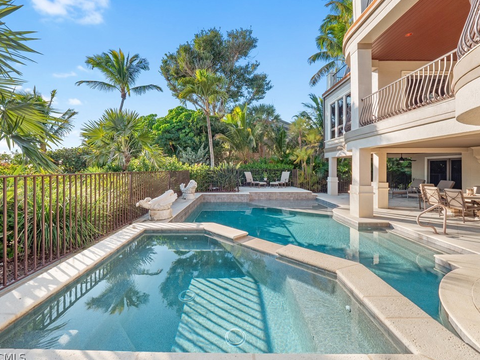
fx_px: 208
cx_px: 235
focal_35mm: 15
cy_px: 173
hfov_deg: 98.2
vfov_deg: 81.7
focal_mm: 7
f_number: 7.1
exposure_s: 1/100
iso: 200
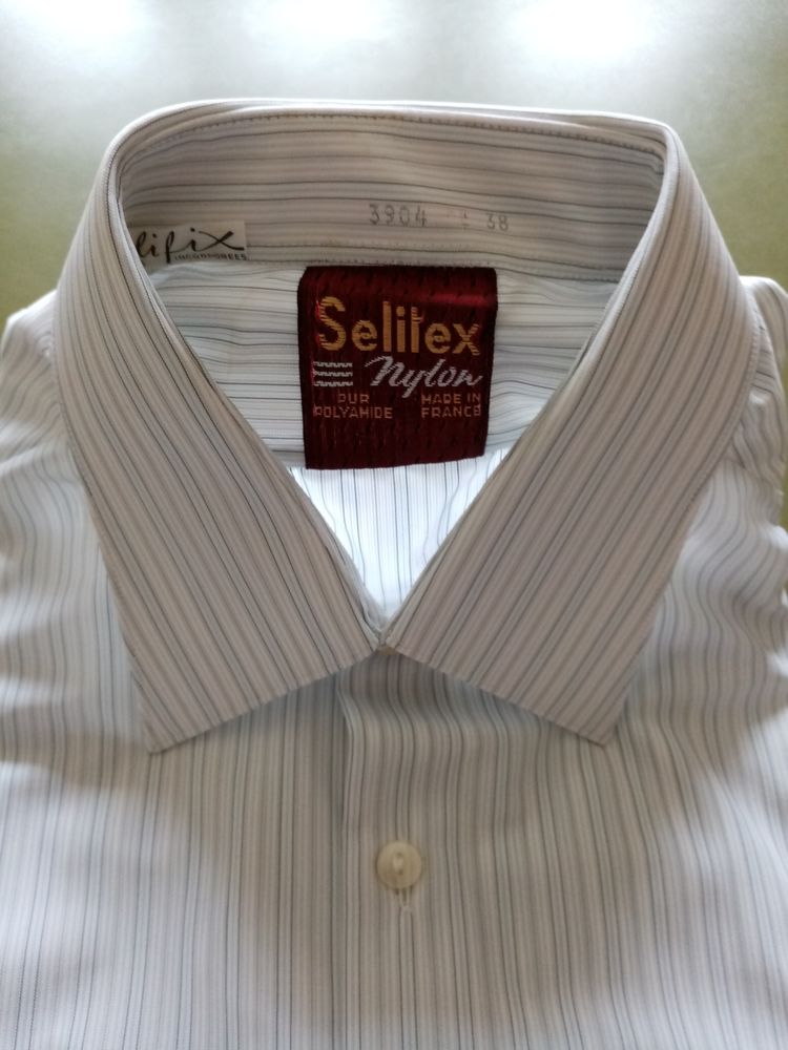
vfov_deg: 67.3
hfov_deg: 53.1
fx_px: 789
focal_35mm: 26
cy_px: 525
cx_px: 394
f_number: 1.8
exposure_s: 1/33.3
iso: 321
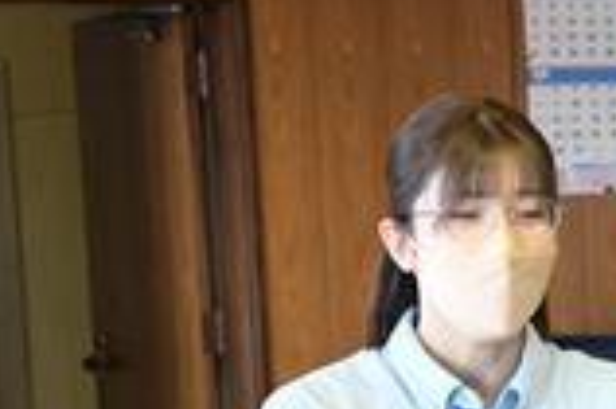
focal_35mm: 152
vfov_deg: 9.0
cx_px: 710
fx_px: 2598
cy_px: 384
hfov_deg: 13.2
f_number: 7.1
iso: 3200
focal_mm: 32
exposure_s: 1/200
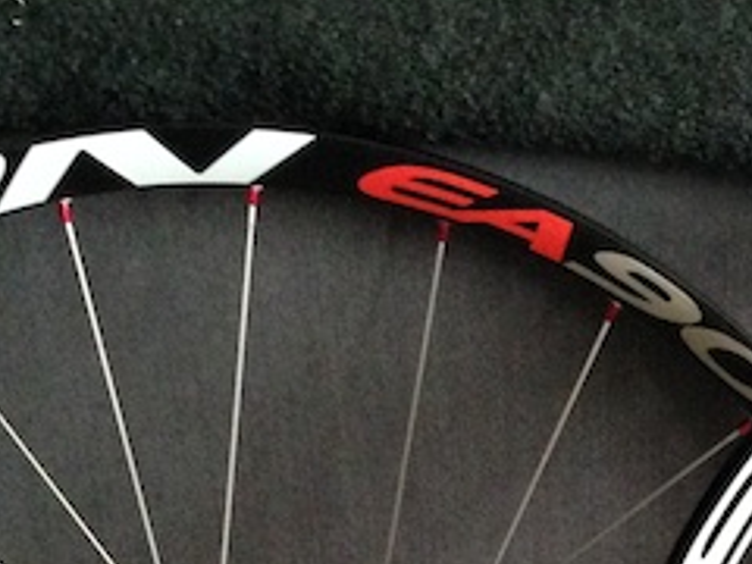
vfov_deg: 12.8
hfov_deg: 17.4
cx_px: 771
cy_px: 830
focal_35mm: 110
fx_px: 2390
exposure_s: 1/15
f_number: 2.4
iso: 400
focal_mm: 4.12
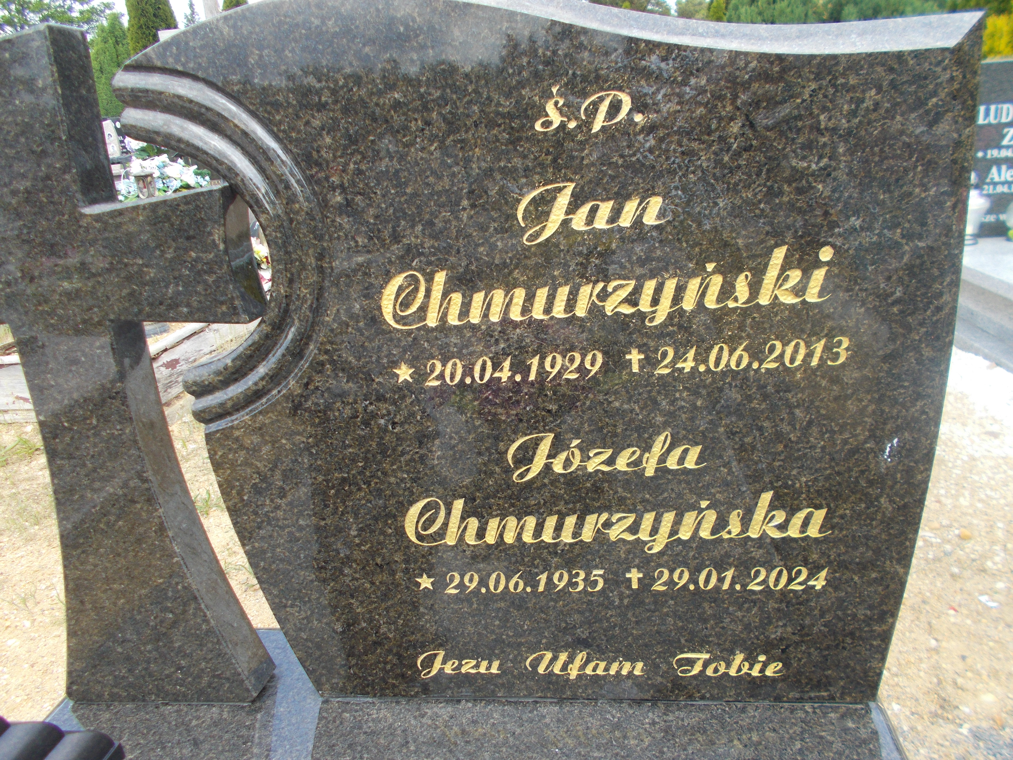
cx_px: 506
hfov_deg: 67.3
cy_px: 380
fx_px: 761
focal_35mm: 26
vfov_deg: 53.1
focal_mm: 4.6
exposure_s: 1/320
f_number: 3.2
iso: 80
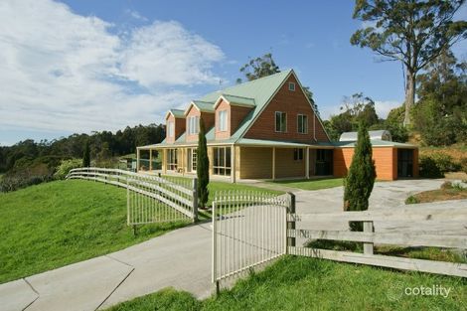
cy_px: 156
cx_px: 234
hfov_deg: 85.4
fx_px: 253
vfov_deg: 63.2
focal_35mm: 20
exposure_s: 1/160
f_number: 11
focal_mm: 13
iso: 100
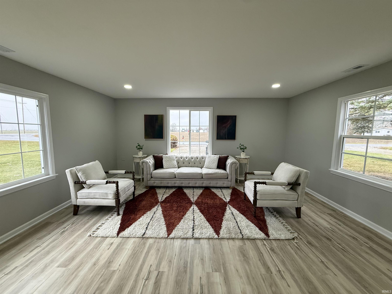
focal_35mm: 14
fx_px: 159
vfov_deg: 85.7
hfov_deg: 102.1
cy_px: 147
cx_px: 196
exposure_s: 1/120
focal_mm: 2.22
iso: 200
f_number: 2.2
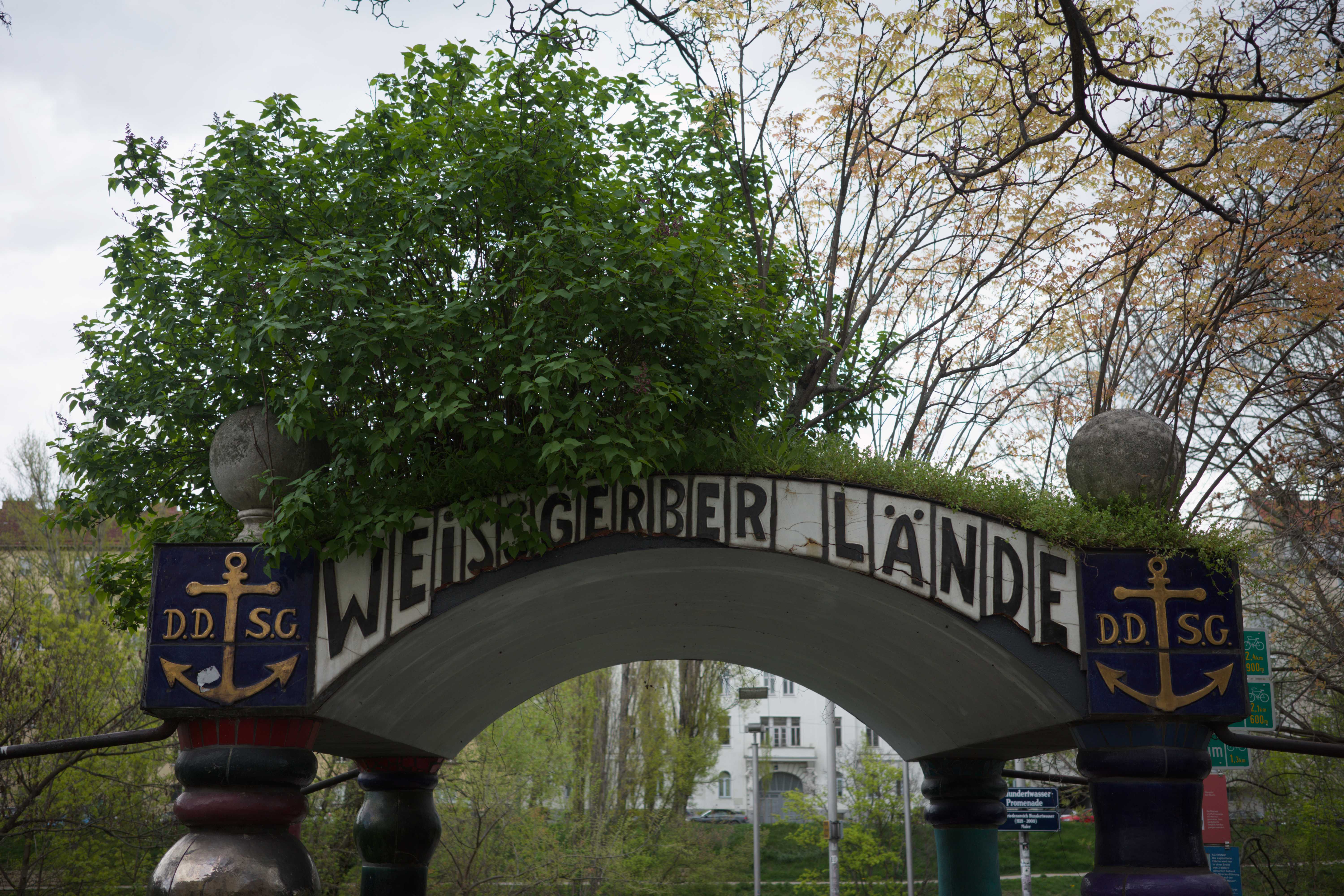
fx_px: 1493
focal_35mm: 40
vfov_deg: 33.4
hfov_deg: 48.5
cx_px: 672
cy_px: 448
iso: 100
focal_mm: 26
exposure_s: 1/400
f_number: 2.8
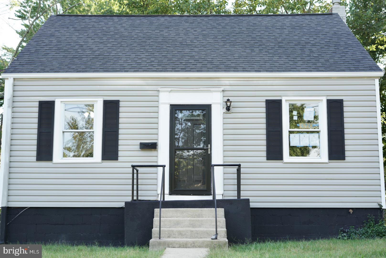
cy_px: 129
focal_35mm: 50
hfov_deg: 39.6
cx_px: 193
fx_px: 536
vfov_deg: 27.0
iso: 160
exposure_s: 1/80
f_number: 4.5
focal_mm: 50
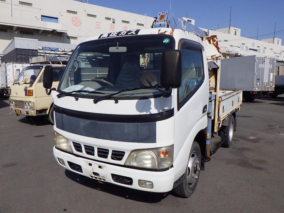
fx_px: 230
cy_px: 106
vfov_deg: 49.7
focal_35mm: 28
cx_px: 142
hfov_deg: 63.4
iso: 250
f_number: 4.2
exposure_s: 1/3200
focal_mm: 5
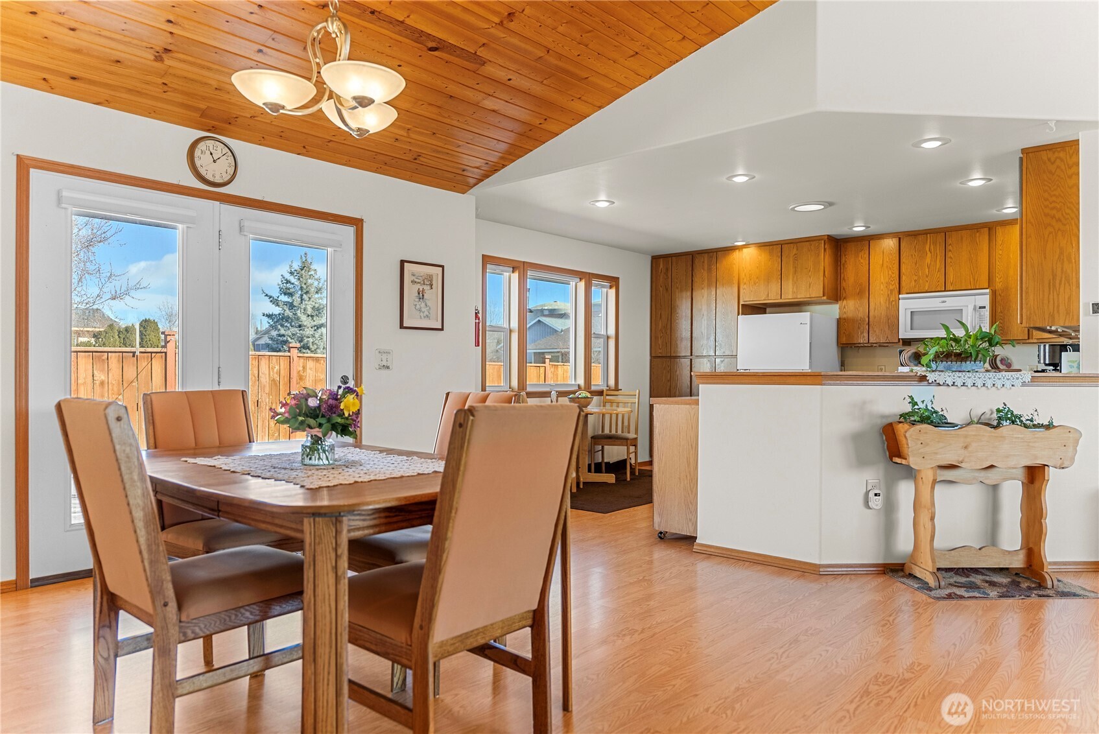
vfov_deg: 53.2
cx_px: 550
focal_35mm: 24
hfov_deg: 73.7
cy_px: 367
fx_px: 733
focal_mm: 24
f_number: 2.8
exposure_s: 1/50
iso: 200
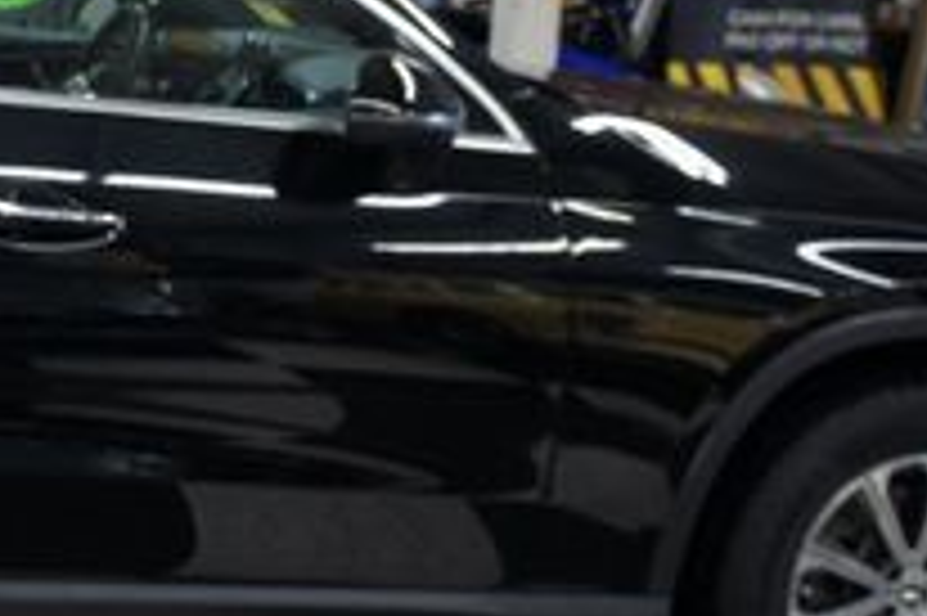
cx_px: -117
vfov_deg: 14.5
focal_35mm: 93
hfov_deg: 20.8
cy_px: 31
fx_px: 2393
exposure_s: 1/30
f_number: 4
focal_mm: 20
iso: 250
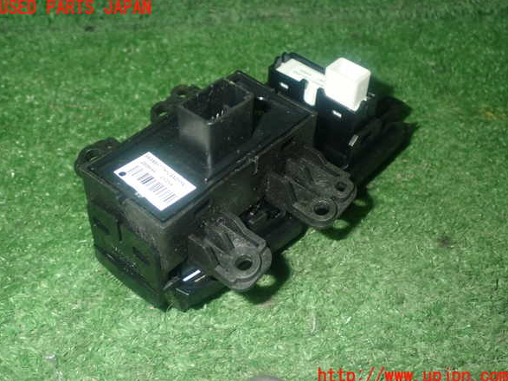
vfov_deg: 32.2
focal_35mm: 45
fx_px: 660
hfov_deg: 42.1
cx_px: 254
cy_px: 192
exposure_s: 1/40
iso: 800
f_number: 9
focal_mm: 7.84
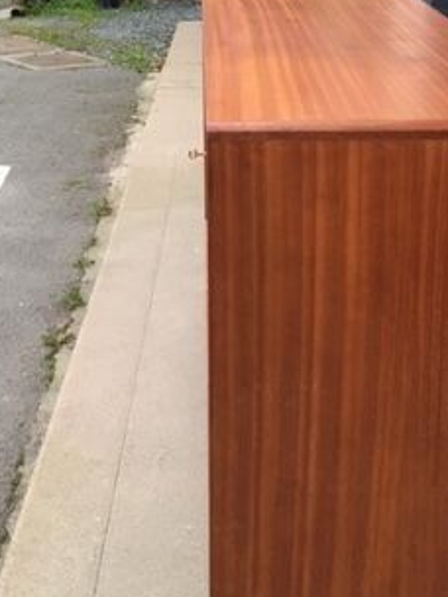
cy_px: 167
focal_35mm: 61
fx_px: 1053
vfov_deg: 31.3
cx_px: 395
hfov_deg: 23.5
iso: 80
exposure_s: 1/33
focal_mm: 4.15
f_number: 2.2
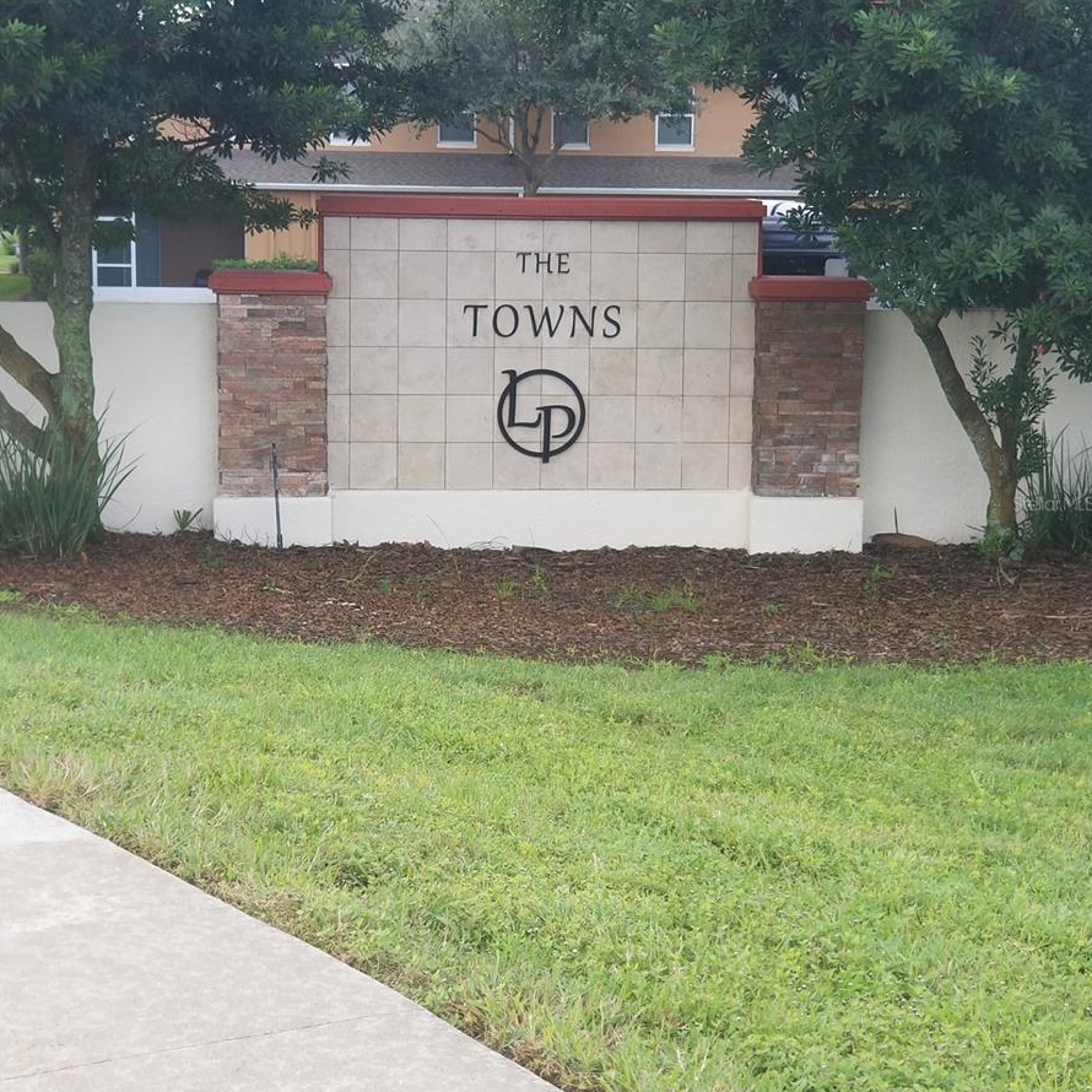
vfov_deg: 27.7
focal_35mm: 62
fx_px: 2213
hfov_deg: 27.7
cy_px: 503
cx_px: 547
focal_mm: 6
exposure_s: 1/108
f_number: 2.4
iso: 25
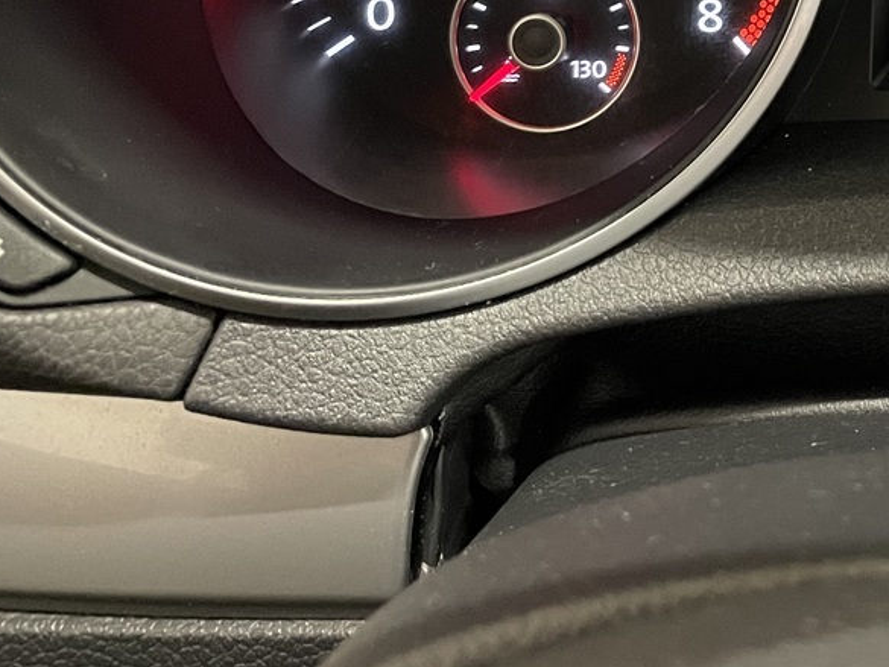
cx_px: 1035
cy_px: -128
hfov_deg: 27.1
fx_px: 1644
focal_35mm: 64
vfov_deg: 21.4
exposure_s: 1/25
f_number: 1.6
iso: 640
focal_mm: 4.2
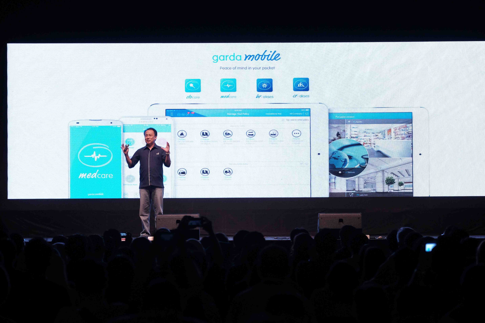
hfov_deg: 19.1
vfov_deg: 12.8
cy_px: 162
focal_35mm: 107
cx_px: 242
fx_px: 1441
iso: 1250
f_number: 2.8
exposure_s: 1/125
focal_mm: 71.5
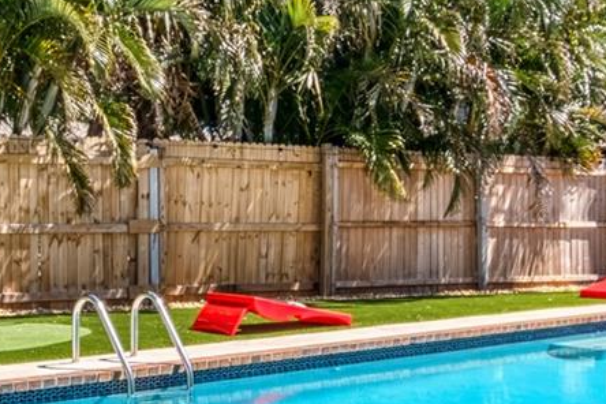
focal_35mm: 72
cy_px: 218
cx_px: 220
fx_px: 1212
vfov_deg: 18.9
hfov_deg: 28.0
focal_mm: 13
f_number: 13
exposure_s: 1/45
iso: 100
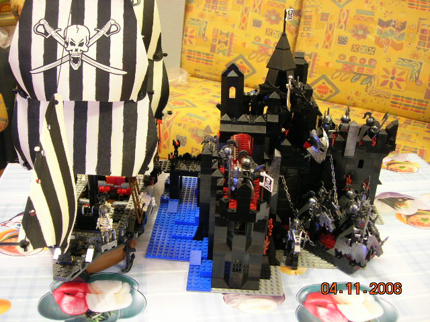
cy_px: 161
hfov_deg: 49.0
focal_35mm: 38
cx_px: 215
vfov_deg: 37.7
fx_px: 472
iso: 134
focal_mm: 7.8
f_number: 2.8
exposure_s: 1/3.9
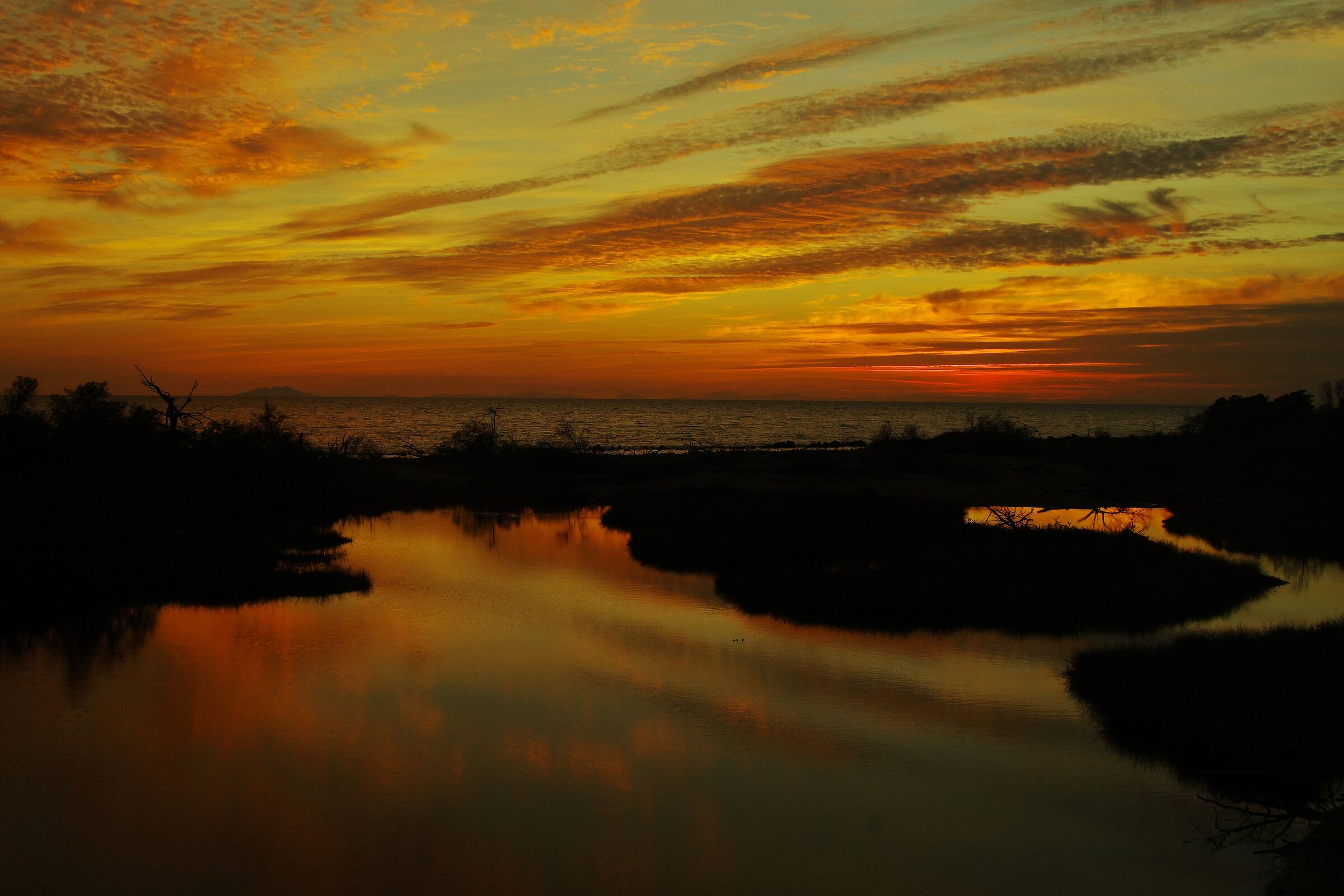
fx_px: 1568
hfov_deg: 46.4
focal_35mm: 42
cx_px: 672
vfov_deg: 31.9
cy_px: 448
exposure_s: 1/500
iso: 560
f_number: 6.7
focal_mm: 28
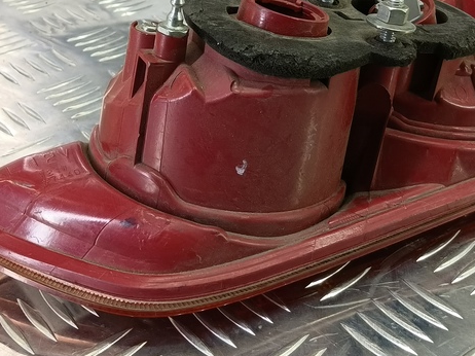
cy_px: 131
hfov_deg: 37.4
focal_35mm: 51
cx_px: 278
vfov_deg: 28.4
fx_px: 699
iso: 150
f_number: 1.6
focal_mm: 4.11
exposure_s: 1/50
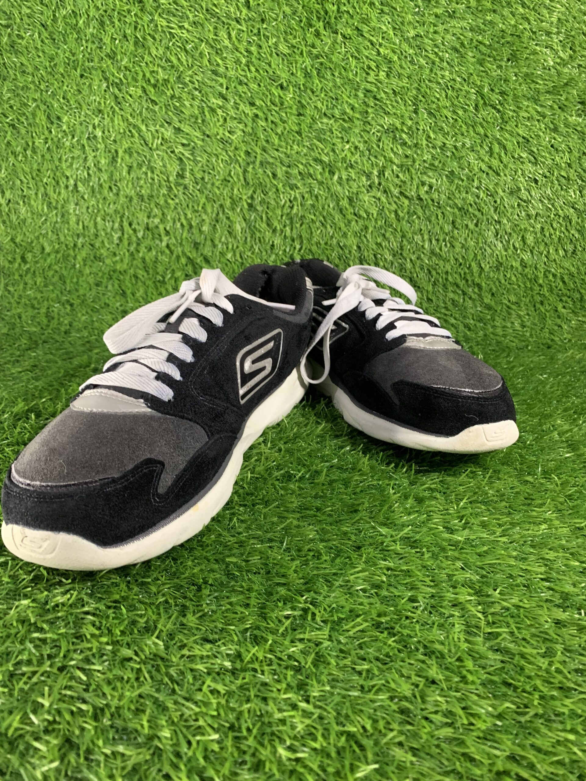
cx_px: 293
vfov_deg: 67.3
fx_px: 587
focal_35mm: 26
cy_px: 390
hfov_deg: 53.1
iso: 400
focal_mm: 4.25
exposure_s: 1/40
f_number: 1.8
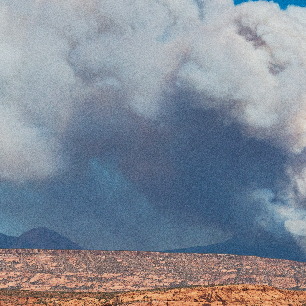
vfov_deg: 11.2
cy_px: 159
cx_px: 287
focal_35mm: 156
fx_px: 1560
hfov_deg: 11.1
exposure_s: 1/800
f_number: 14
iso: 250
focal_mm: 55
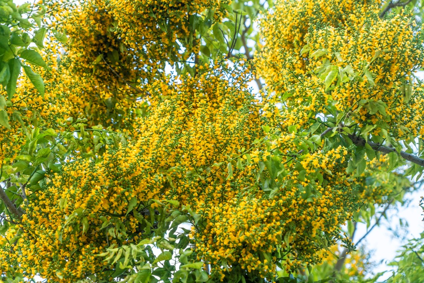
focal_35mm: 144
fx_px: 1696
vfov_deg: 9.5
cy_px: 142
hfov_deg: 14.2
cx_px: 212
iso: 500
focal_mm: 144
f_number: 8
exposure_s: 1/200
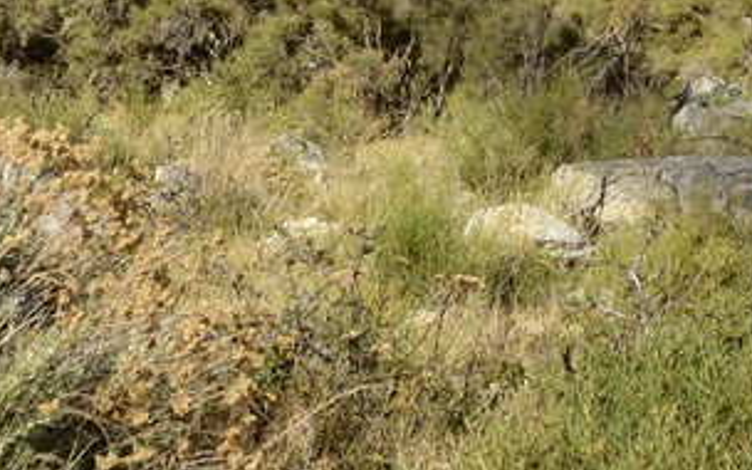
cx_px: 1059
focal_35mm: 193
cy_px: -743
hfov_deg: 10.6
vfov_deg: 6.4
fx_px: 3955
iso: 200
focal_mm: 36
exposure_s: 1/320
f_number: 11
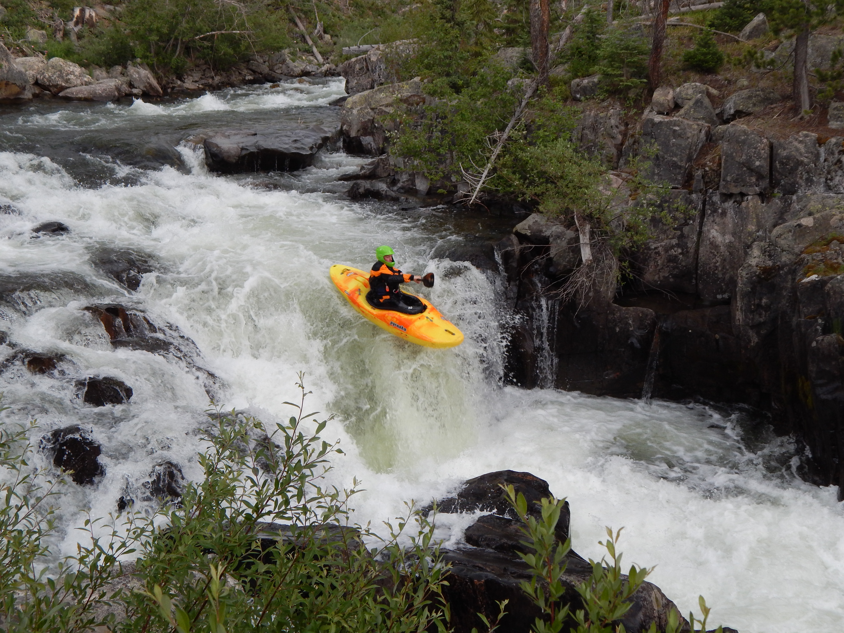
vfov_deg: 33.6
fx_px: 1048
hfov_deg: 43.9
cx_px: 422
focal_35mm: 43
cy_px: 316
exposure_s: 1/250
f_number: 3.6
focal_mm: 7.7
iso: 200
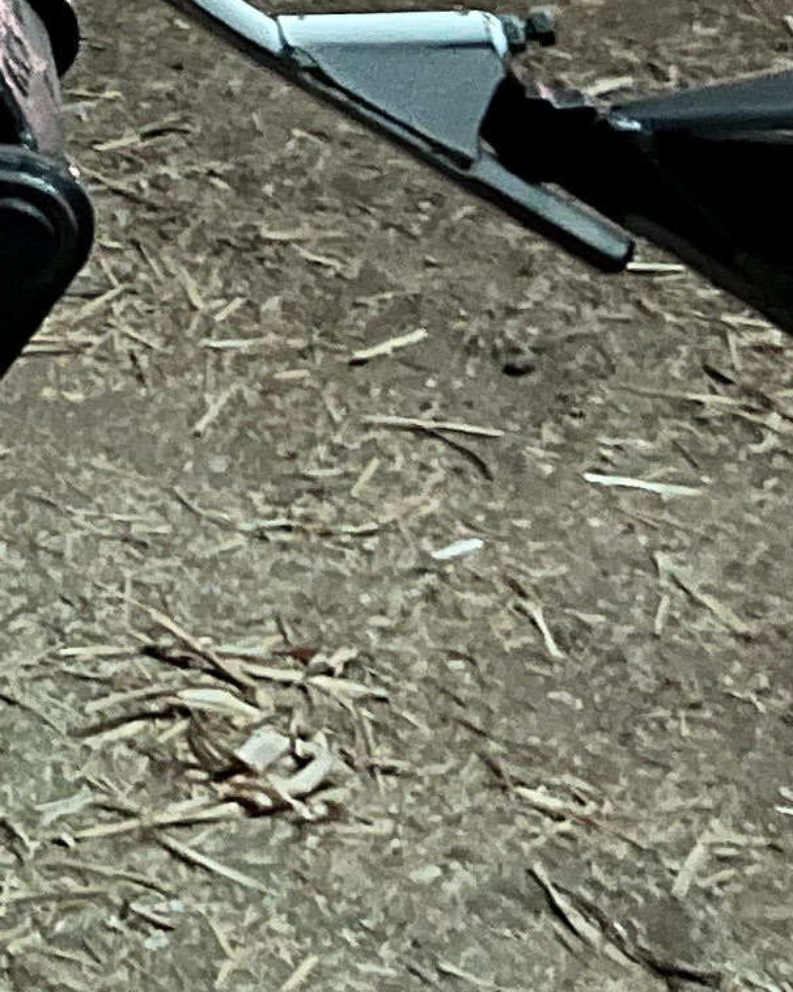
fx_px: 3962
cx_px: -1623
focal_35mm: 135
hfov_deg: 9.1
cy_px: -622
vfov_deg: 13.2
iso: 640
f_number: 1.6
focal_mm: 5.1
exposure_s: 1/5
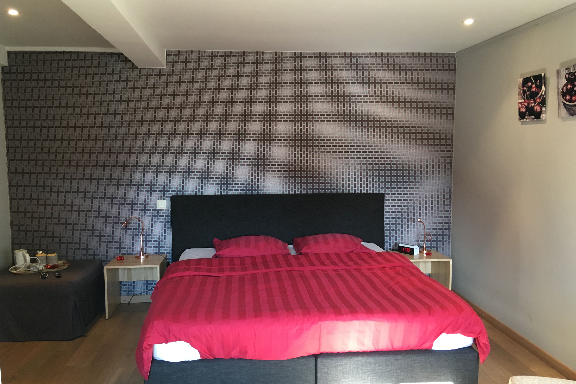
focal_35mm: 31
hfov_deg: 60.3
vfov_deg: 42.3
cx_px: 283
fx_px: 496
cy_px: 203
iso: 100
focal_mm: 4.15
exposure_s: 1/33
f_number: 2.2
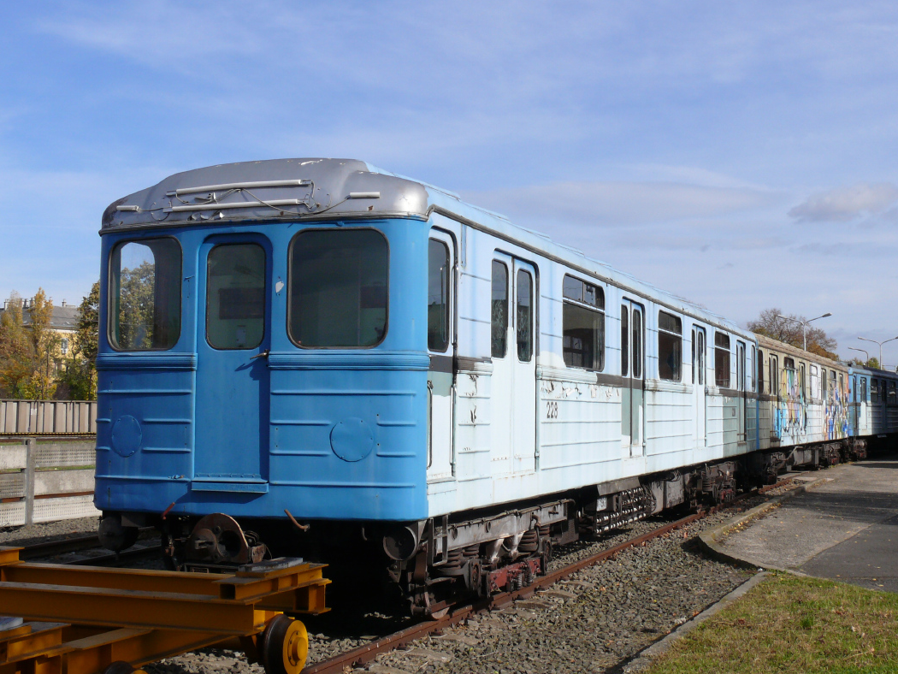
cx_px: 490
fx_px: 1349
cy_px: 302
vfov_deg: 28.0
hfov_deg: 36.8
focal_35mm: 52
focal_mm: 8.8
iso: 100
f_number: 6.3
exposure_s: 1/500
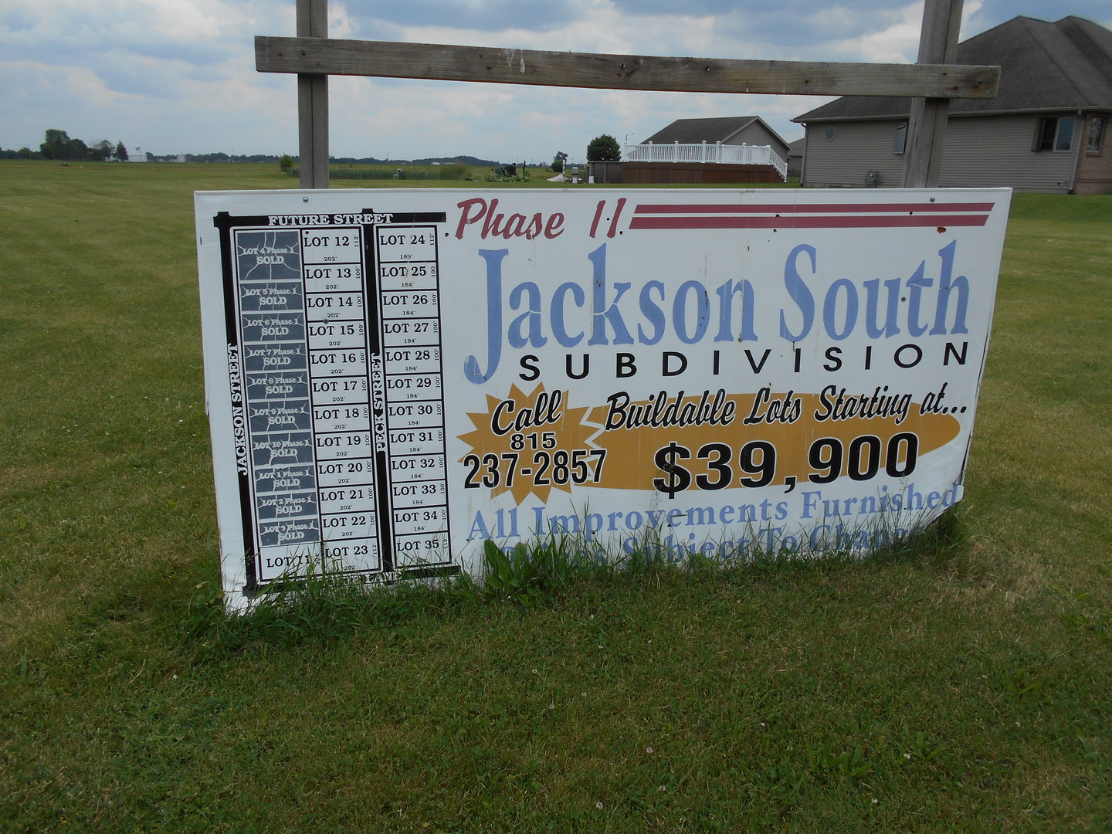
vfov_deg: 53.1
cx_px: 556
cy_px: 417
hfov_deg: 67.3
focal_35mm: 26
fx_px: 835
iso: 80
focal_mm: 4.6
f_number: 3.2
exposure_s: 1/1250
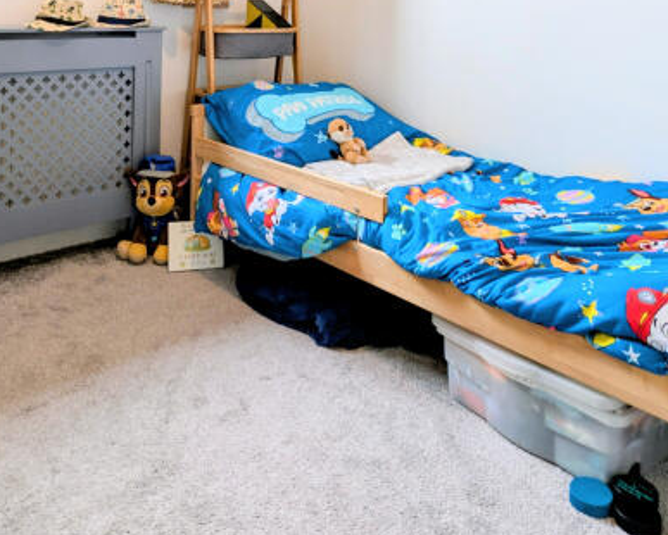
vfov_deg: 40.9
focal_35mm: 31
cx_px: 295
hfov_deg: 57.0
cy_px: -6
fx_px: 613
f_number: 1.95
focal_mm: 2.23
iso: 36
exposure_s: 1/52.6
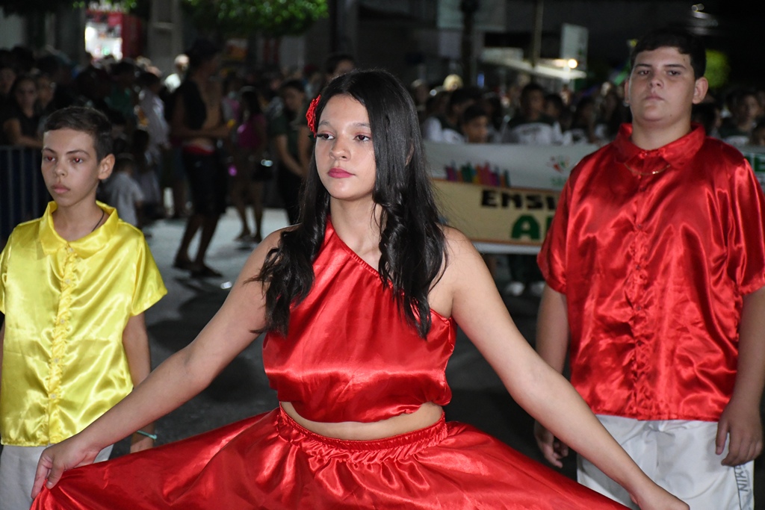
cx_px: 382
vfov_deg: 12.2
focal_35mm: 112
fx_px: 2380
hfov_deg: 18.3
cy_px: 255
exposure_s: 1/100
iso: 6400
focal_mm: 75
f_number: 5
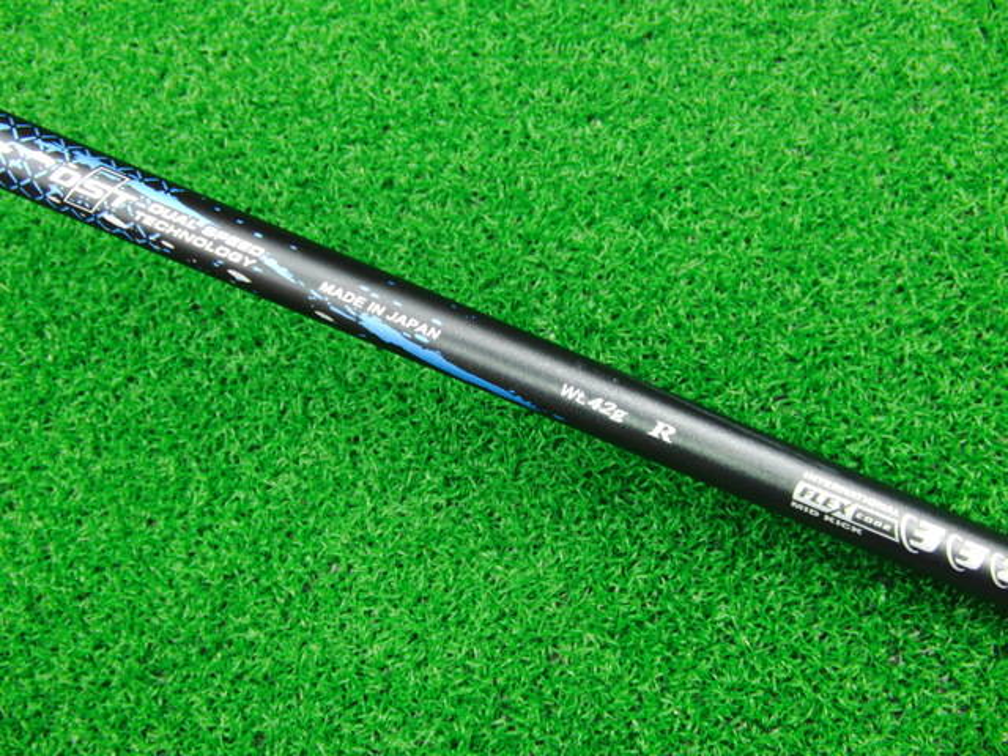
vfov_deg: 38.7
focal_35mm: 37
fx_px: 1077
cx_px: 504
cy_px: 378
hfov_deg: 50.1
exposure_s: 1/20
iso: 400
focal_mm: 6.42
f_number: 3.6
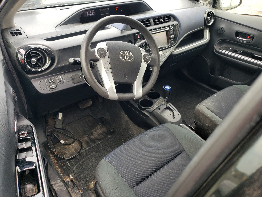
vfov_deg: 53.1
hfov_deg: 67.3
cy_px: 98
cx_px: 131
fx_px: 197
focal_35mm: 26
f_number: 1.5
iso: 50
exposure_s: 1/137
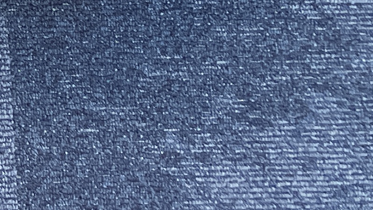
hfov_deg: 13.0
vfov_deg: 7.7
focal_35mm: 144
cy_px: -333
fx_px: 1424
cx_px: -363
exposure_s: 1/121
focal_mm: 4.2
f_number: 1.6
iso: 80
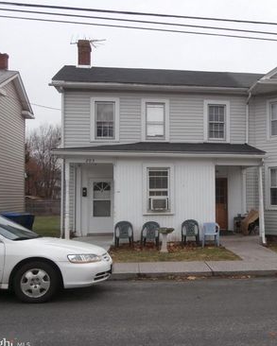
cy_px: 176
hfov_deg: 36.4
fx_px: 410
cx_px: 213
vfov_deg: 45.8
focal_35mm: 40
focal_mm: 5.36
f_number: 3.5
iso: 100
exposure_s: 1/160
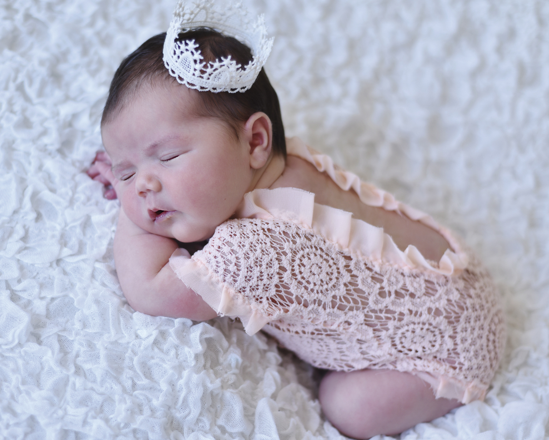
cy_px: 219
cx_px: 244
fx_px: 926
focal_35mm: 57
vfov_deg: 26.7
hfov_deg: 33.0
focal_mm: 50
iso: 100
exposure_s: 1/250
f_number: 2.2
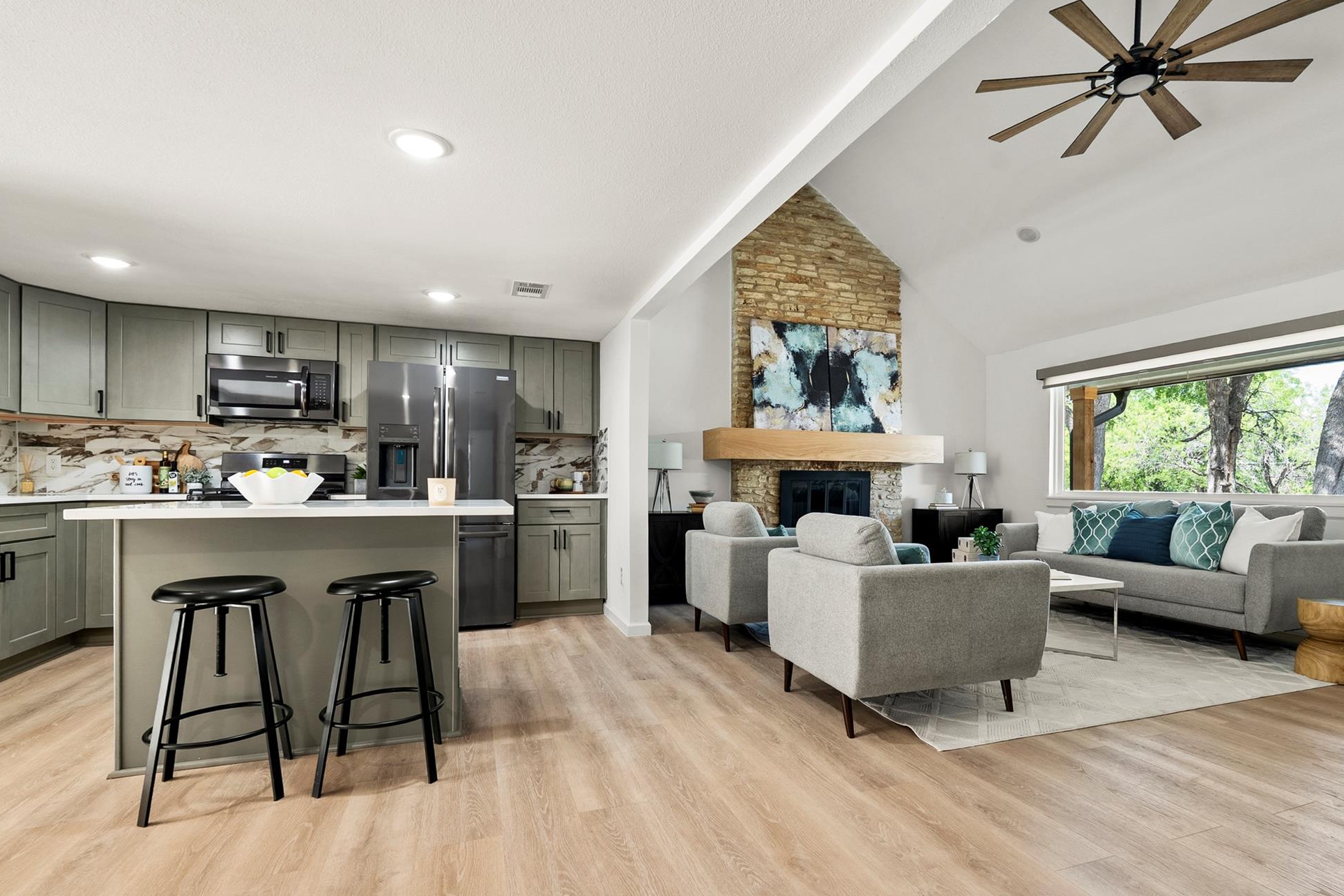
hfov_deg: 93.2
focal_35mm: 17
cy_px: 469
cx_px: 711
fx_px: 635
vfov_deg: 70.4
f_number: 7.1
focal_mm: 16
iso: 160
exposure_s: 1
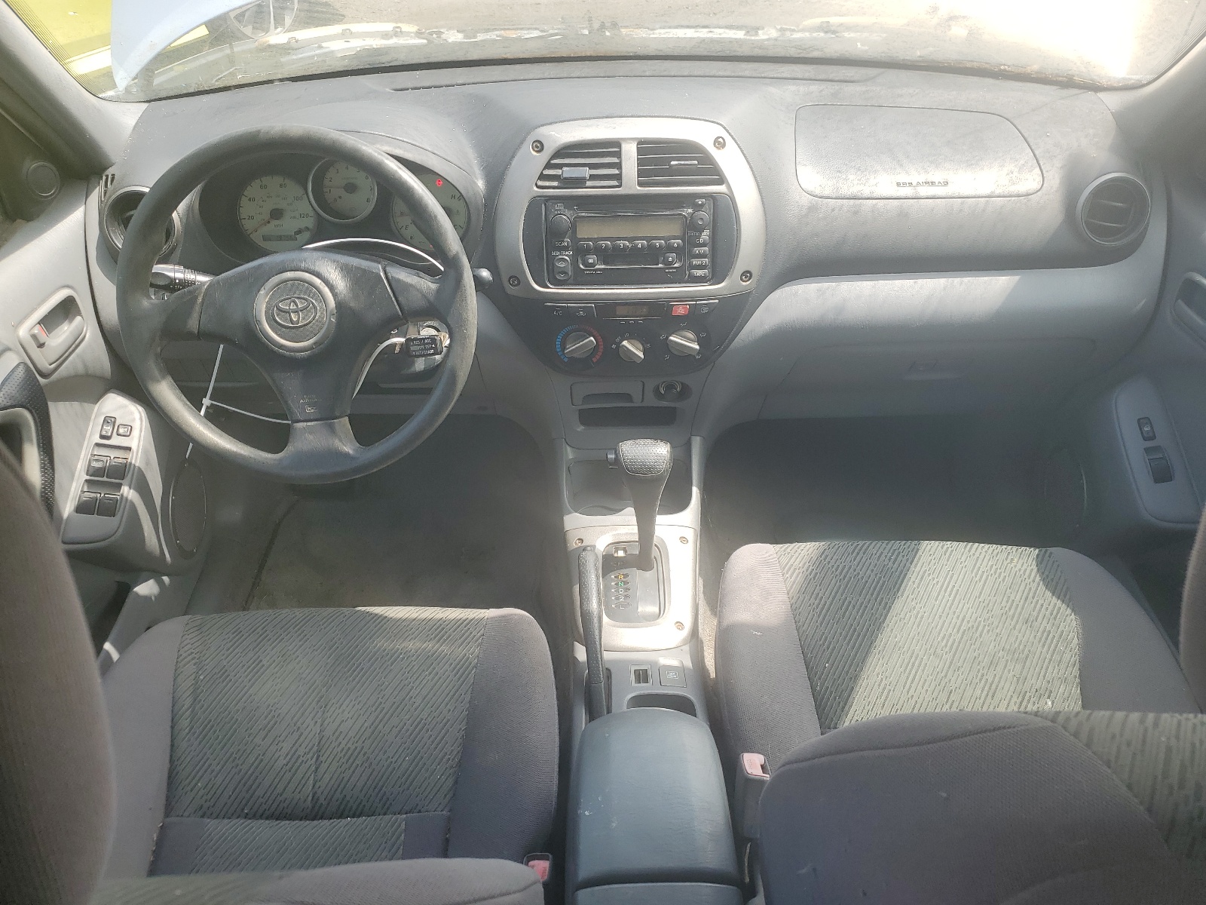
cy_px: 452
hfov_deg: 67.3
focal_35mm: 26
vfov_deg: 53.1
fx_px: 906
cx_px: 603
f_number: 1.5
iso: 50
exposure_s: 1/625
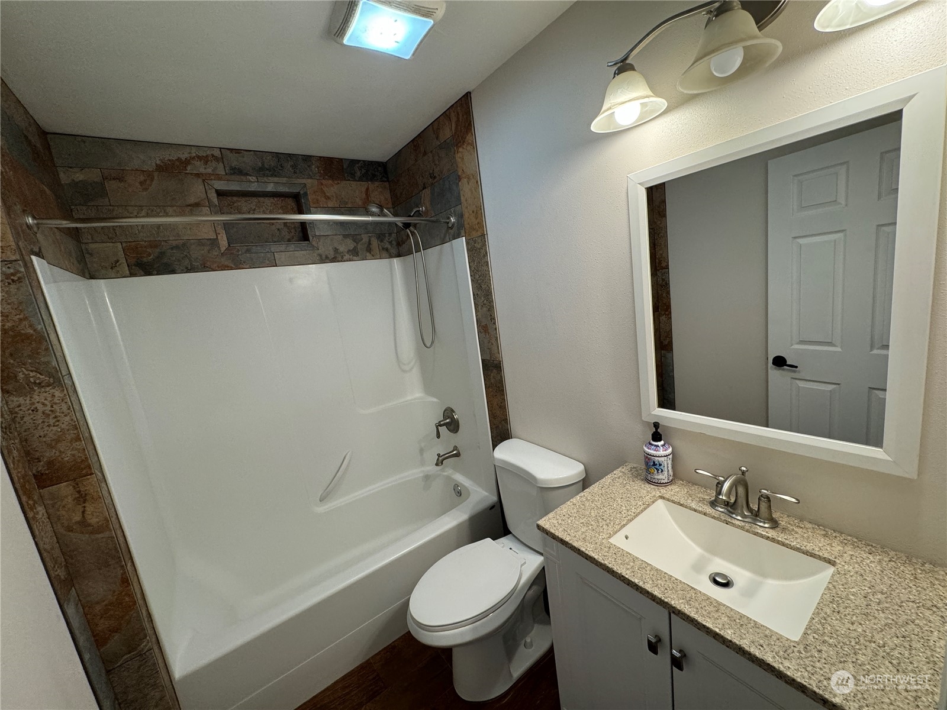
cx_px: 474
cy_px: 355
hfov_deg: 102.1
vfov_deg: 85.7
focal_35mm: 14
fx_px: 383
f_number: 2.2
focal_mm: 2.22
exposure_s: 1/120
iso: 200
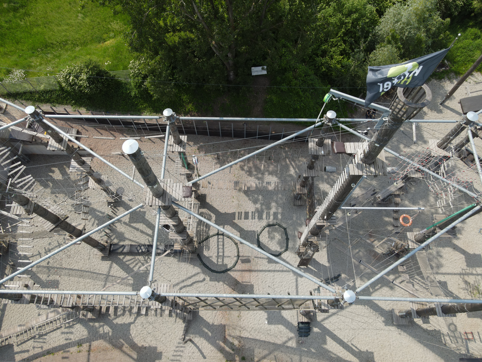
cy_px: 181
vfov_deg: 56.8
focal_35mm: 24
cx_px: 241
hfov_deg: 71.6
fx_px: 334
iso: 100
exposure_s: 1/500
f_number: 2.8
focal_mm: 4.5
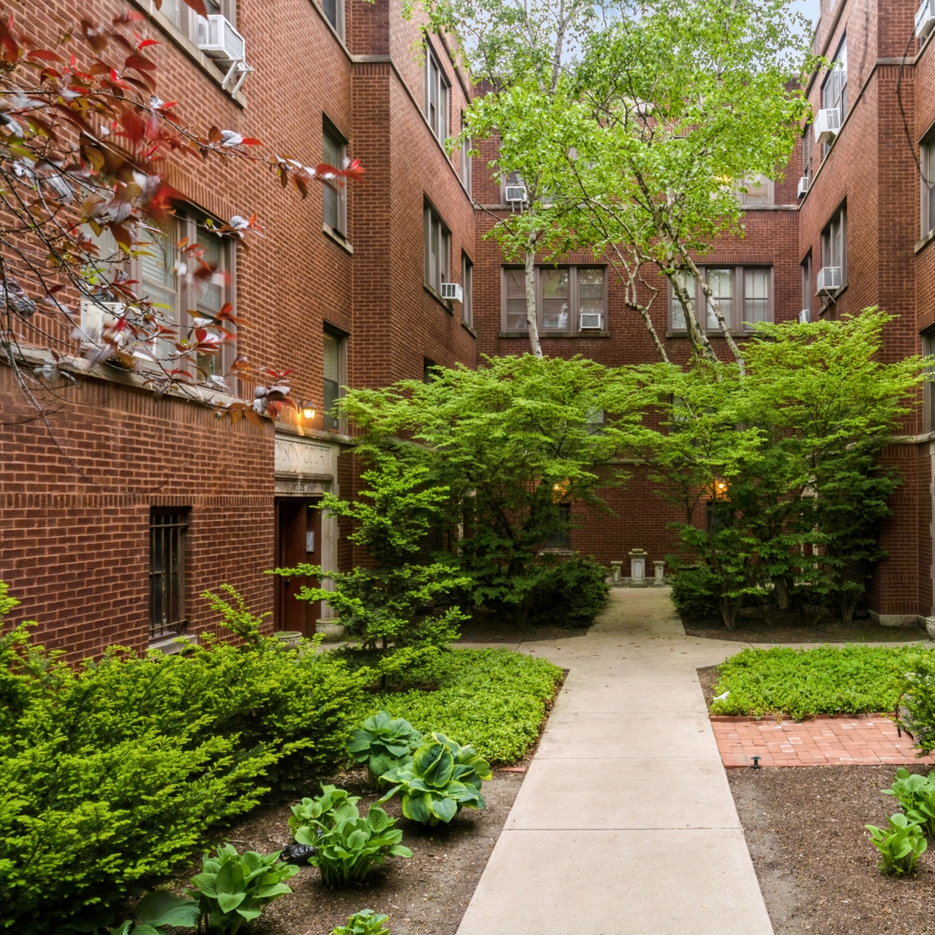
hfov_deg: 51.2
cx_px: 647
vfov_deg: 52.5
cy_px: 473
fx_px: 947
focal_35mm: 31
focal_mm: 24
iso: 200
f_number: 8
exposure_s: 1/10
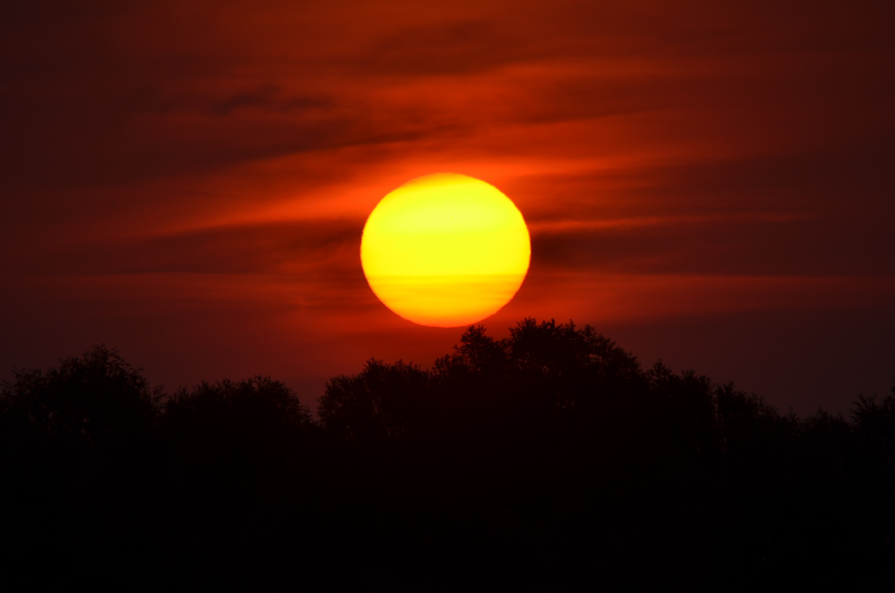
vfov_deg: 1.8
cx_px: 448
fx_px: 18605
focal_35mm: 750
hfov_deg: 2.8
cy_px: 296
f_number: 6.3
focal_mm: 500
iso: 100
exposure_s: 1/640
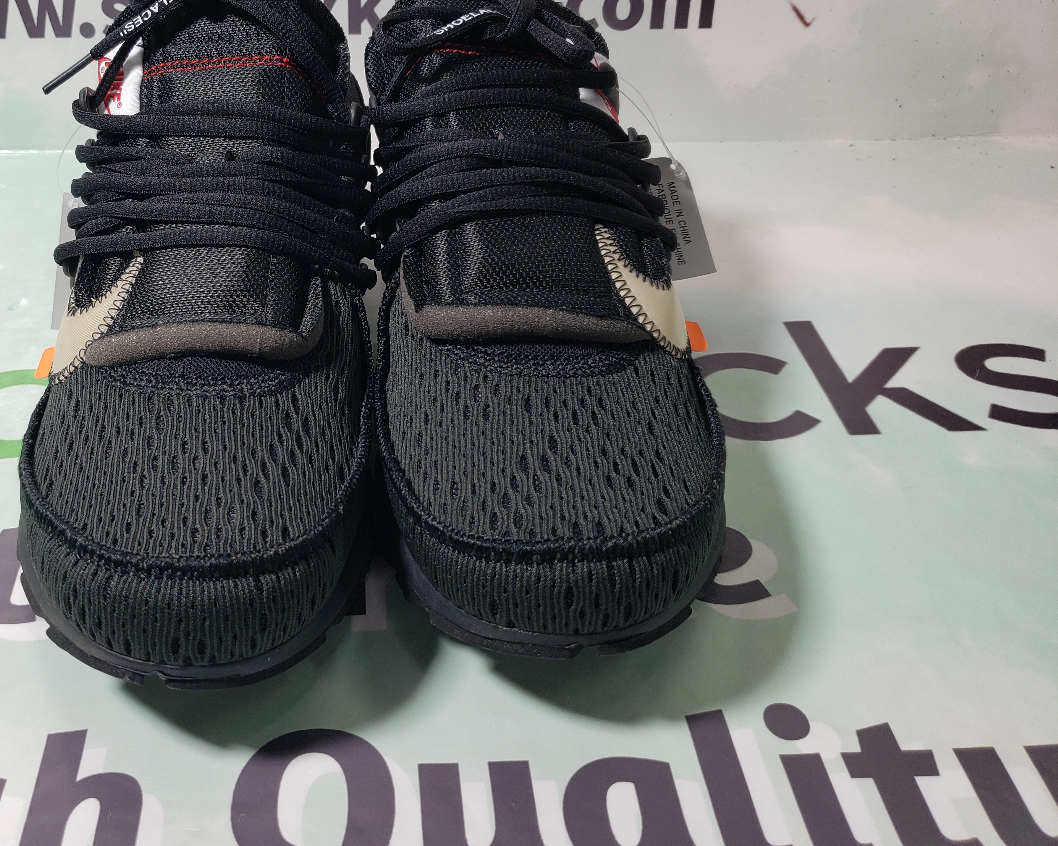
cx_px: 335
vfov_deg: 41.9
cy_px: 313
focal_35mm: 35
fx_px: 1096
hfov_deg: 50.4
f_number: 1.5
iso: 50
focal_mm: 4.3
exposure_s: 1/303
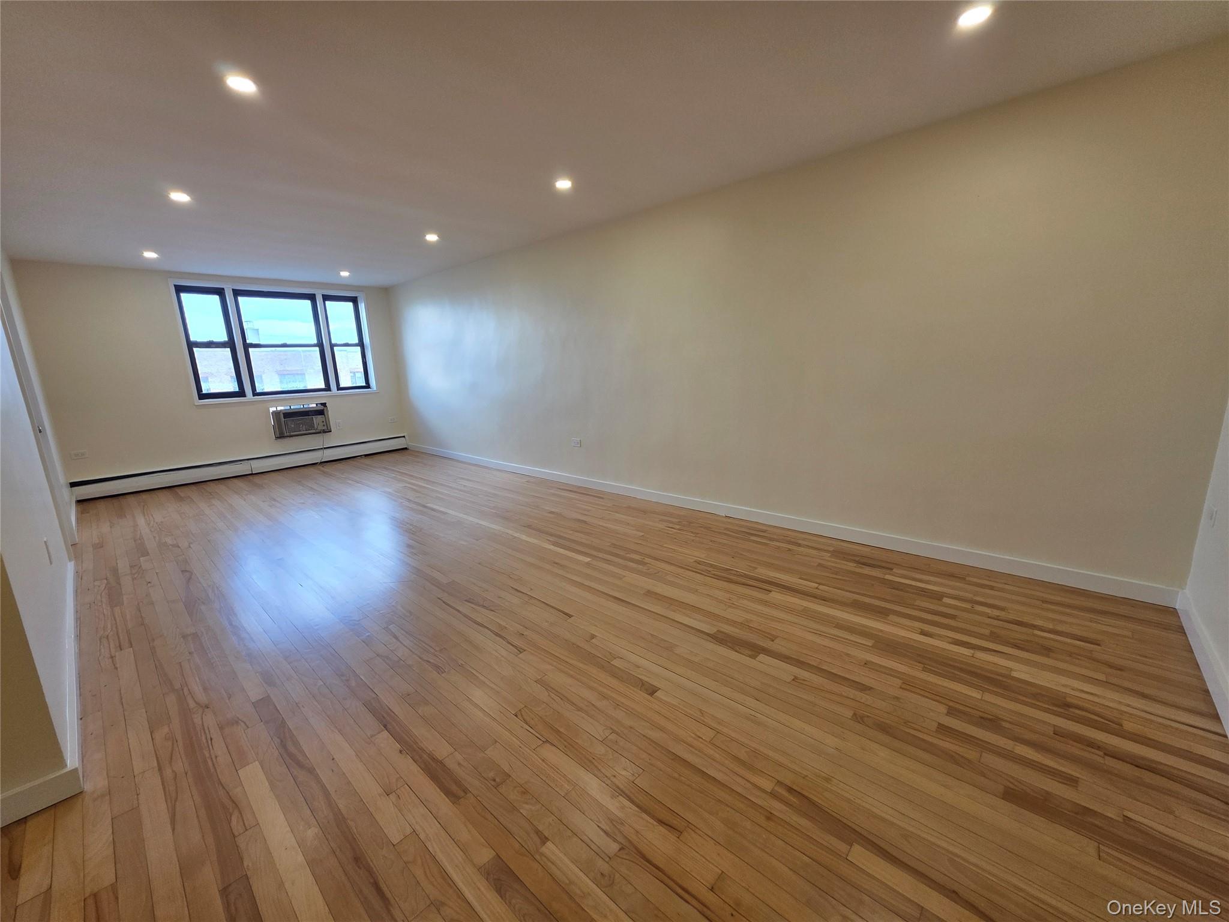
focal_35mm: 13
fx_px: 462
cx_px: 614
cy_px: 461
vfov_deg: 89.9
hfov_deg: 106.2
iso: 80
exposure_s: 1/120
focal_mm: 2.2
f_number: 1.9
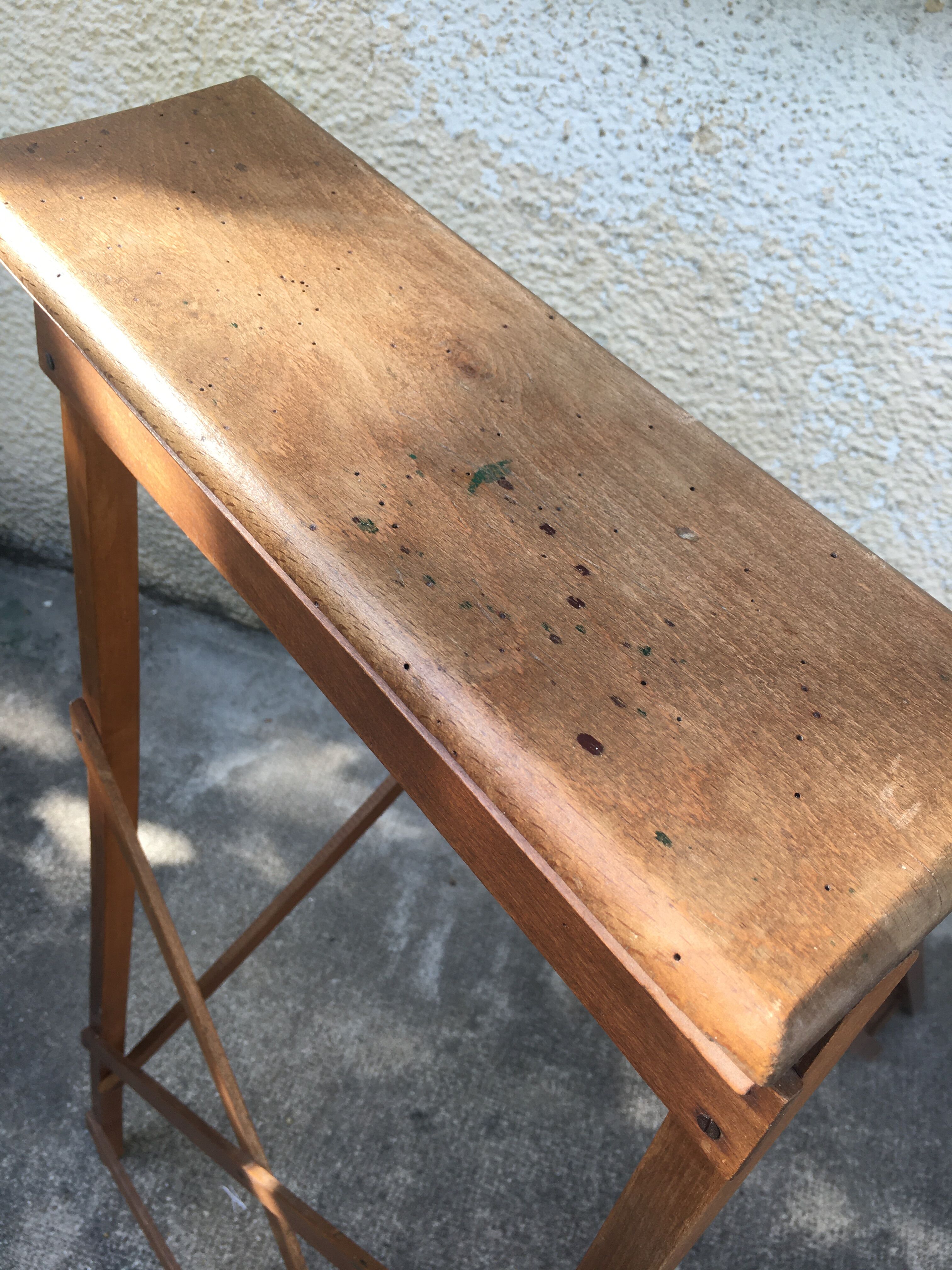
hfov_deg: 48.2
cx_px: 476
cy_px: 635
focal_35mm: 29
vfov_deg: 61.7
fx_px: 1063
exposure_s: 1/100
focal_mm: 4.15
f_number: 2.2
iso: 25
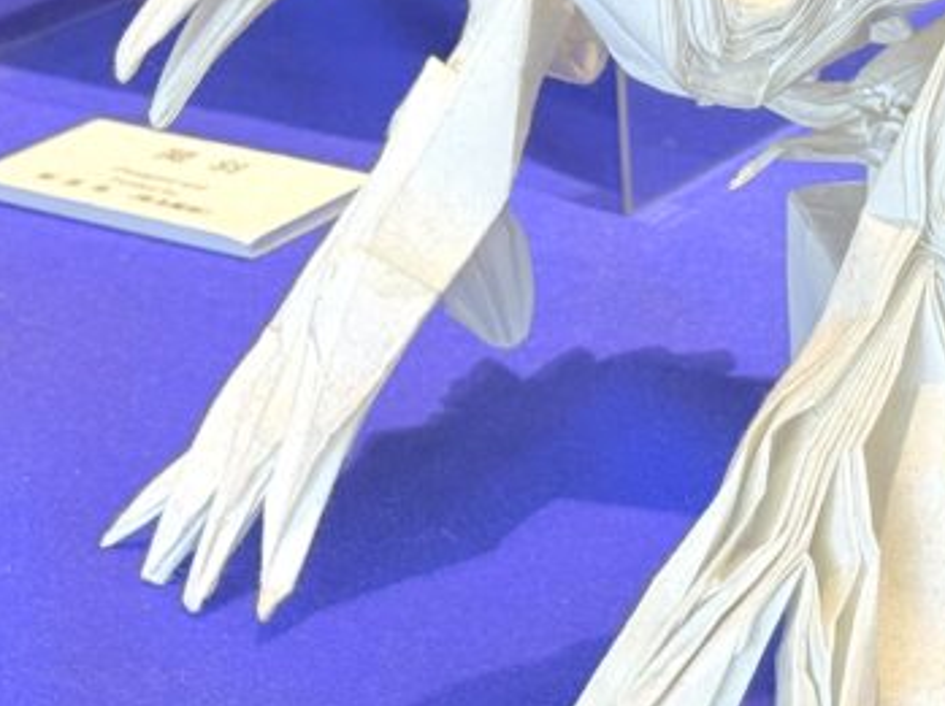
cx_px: 812
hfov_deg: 13.9
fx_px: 3845
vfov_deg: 10.5
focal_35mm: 141
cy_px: 105
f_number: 1.78
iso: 125
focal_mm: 6.76
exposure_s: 1/100
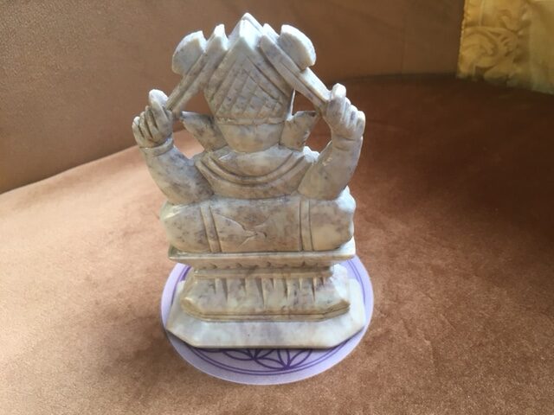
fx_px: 464
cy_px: 208
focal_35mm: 29
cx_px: 277
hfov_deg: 61.7
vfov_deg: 48.2
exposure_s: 1/33
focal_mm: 4.15
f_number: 2.2
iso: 80
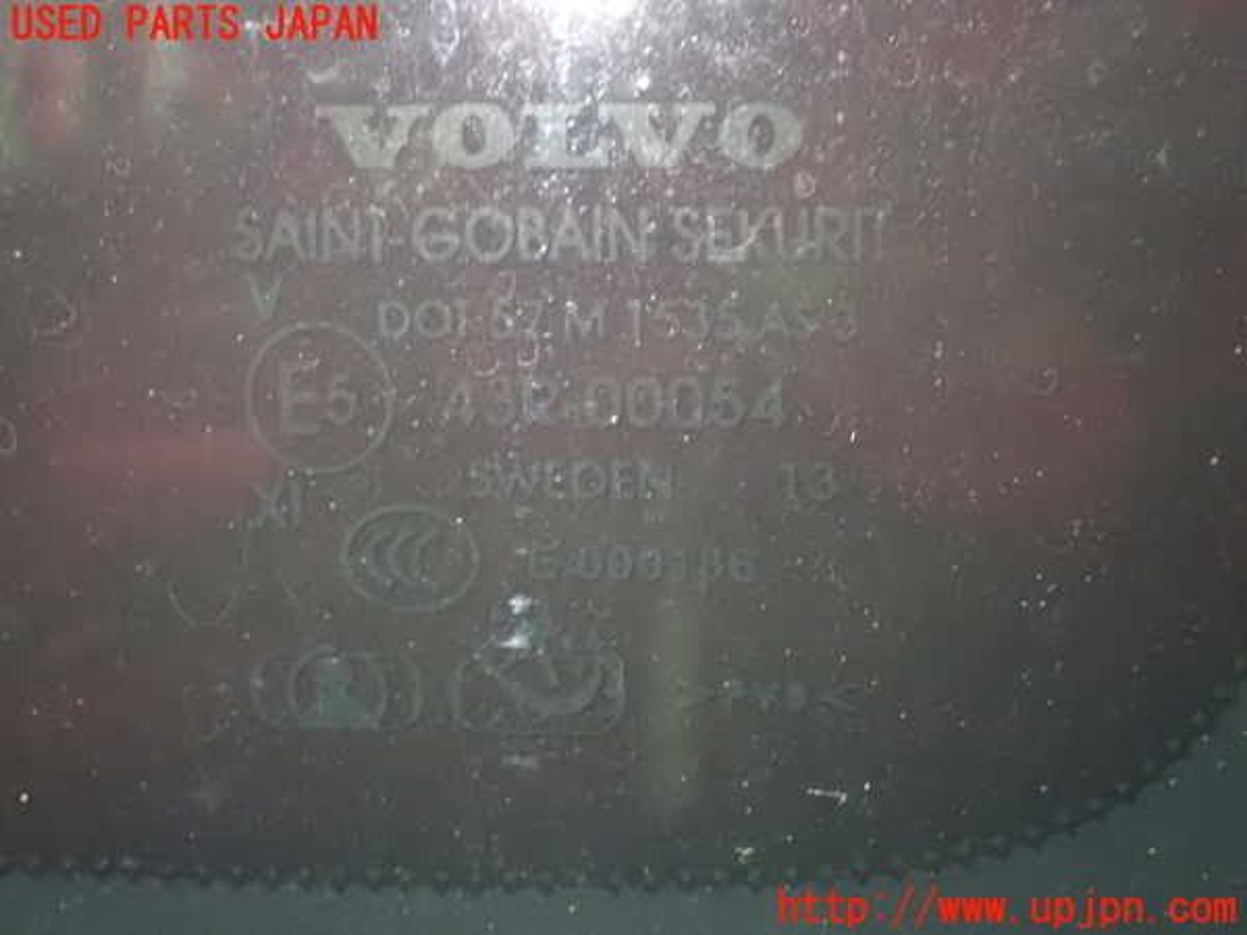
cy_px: 468
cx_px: 624
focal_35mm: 50
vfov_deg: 29.1
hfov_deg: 38.2
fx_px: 1801
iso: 1600
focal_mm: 9.01
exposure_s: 1/20
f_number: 3.2
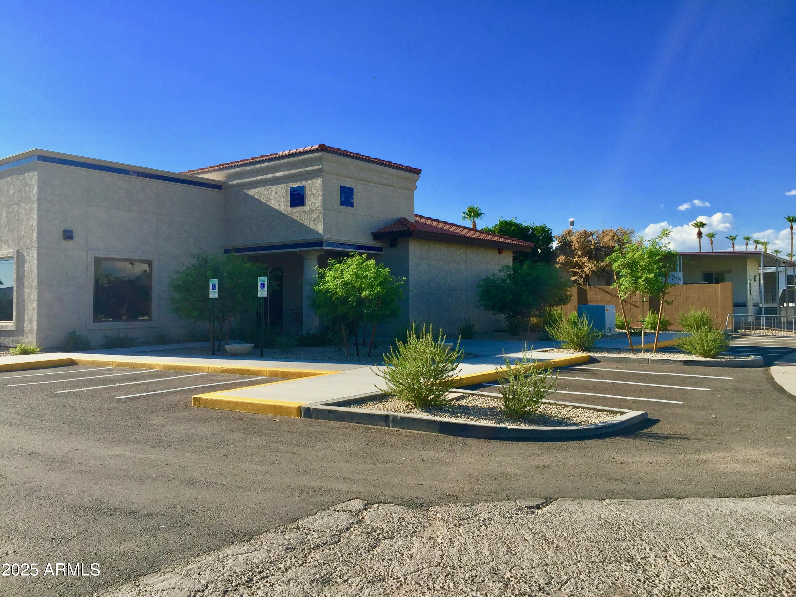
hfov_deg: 61.7
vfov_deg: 48.2
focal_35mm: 29
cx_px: 398
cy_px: 298
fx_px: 667
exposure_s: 1/1721
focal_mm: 4.15
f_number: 2.2
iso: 32
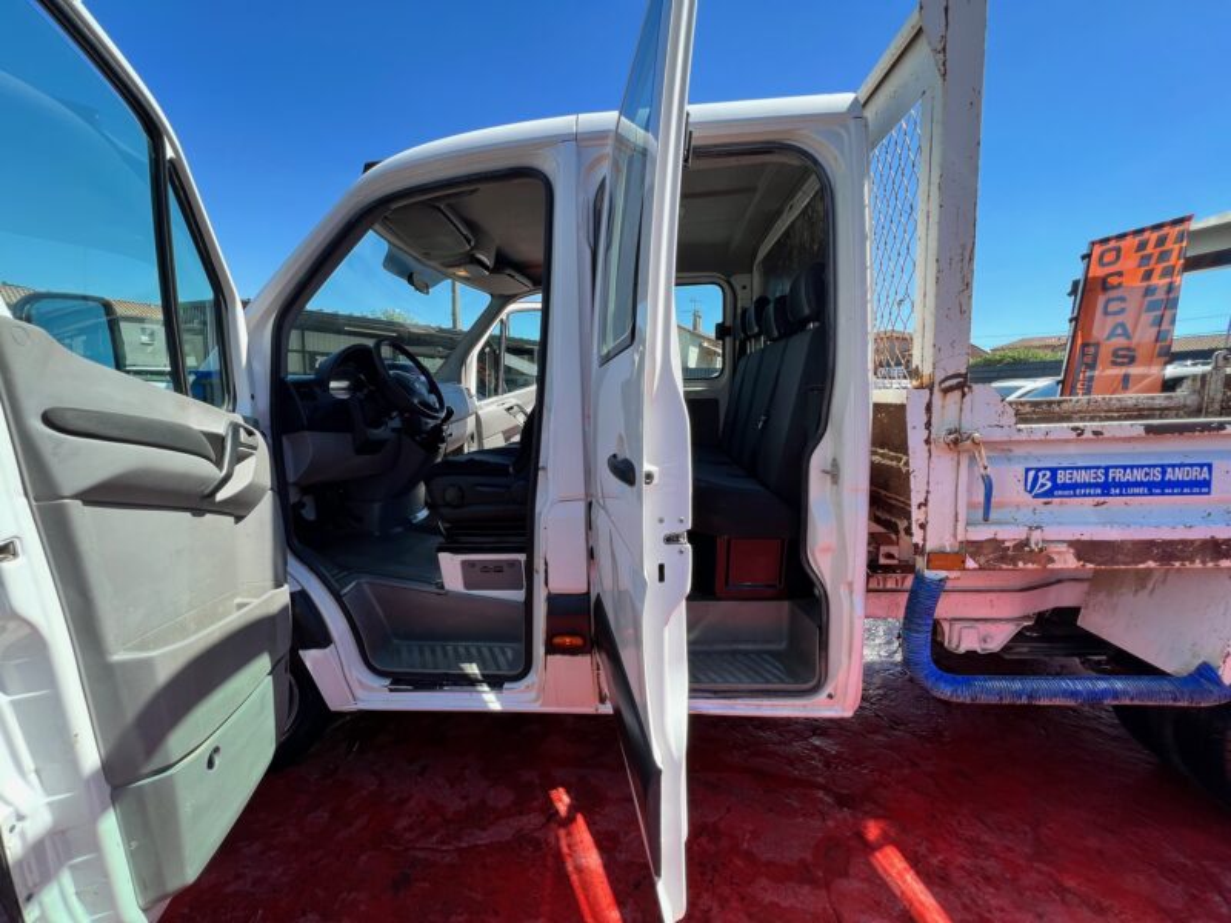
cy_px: 462
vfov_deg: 89.9
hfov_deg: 106.2
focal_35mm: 13
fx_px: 462
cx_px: 616
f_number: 1.8
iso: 32
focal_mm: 1.57
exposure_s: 1/528
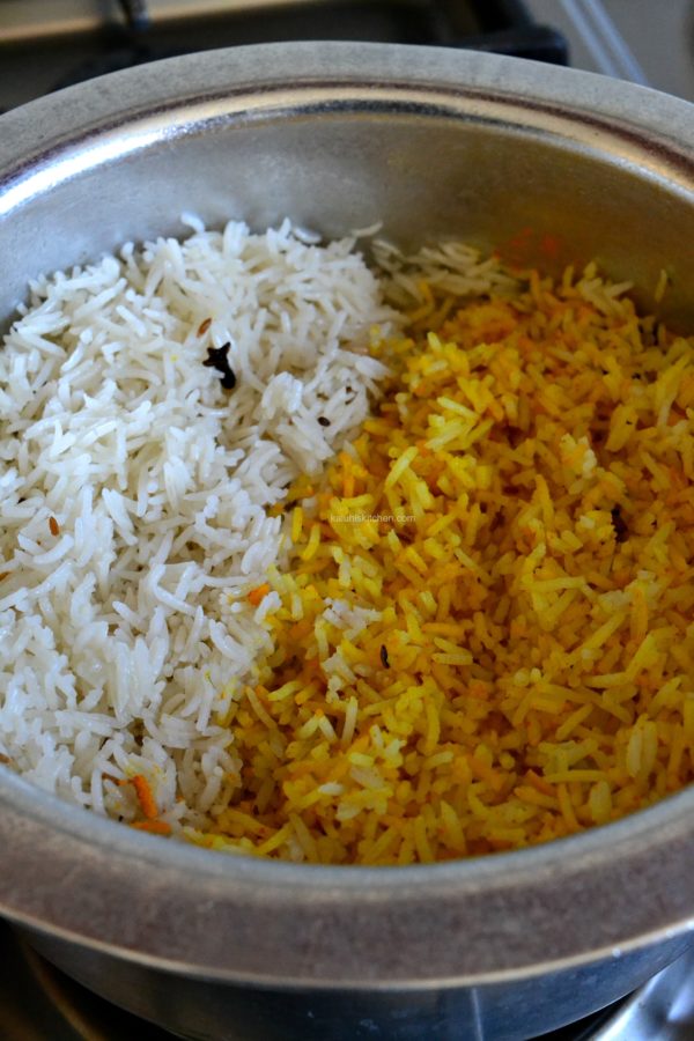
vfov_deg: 33.4
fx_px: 1735
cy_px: 520
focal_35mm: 60
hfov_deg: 22.6
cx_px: 347
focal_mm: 40
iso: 3200
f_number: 9
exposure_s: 1/100
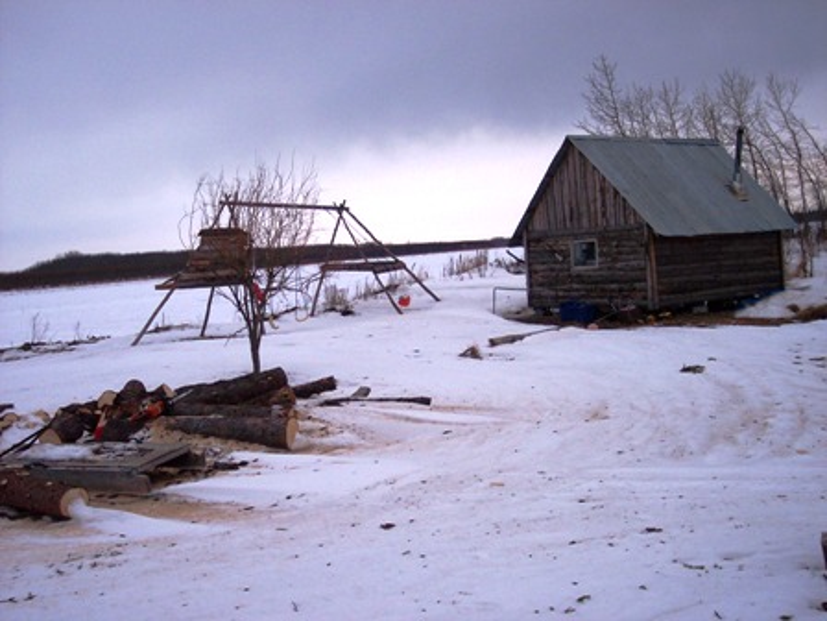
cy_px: 310
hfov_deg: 49.0
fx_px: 908
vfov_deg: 37.7
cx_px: 414
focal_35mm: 38
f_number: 2.8
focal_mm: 8
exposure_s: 1/700
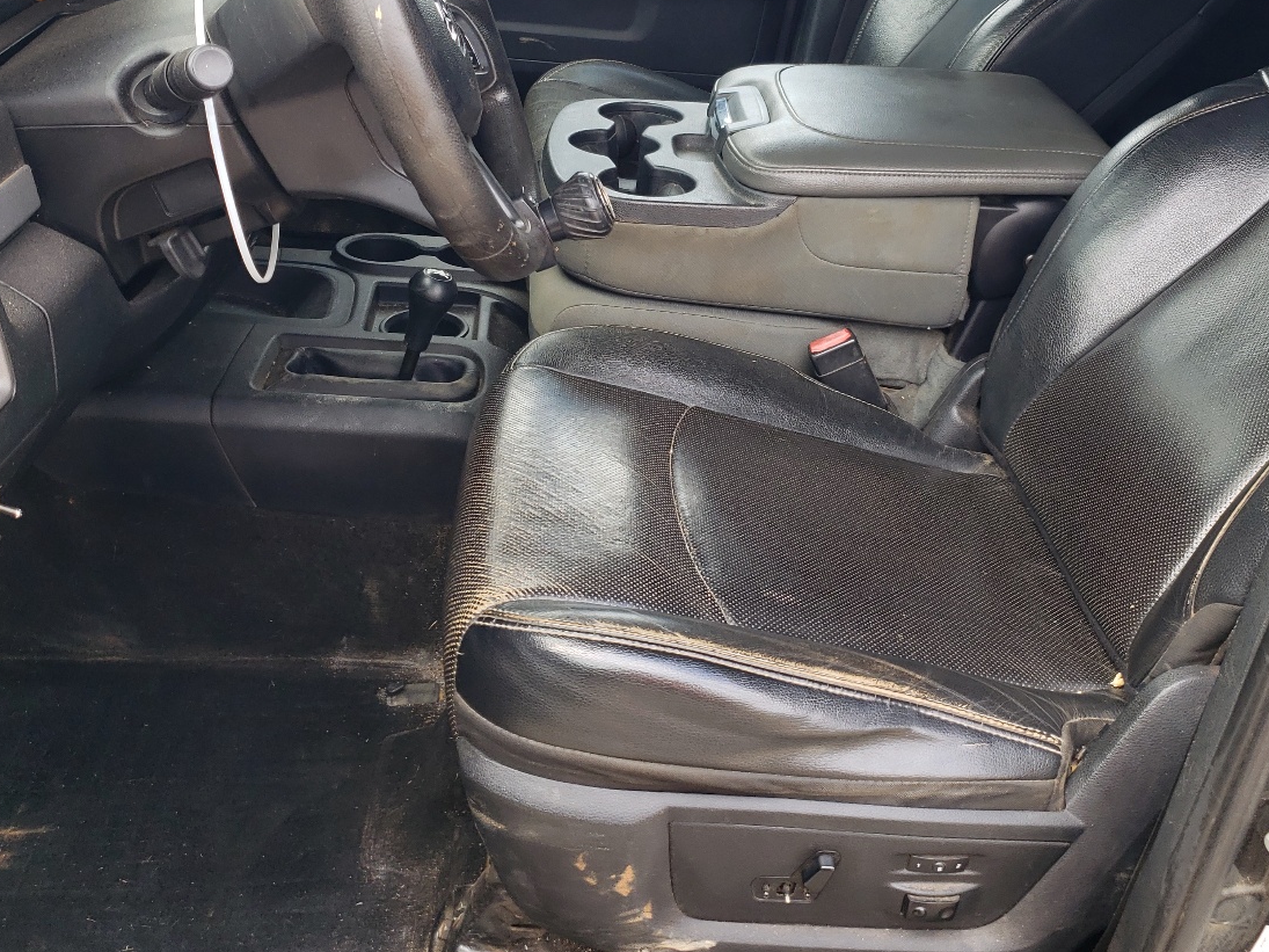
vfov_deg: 37.2
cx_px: 745
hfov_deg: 48.8
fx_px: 1393
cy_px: 289
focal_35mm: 38
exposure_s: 1/172
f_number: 1.5
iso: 50
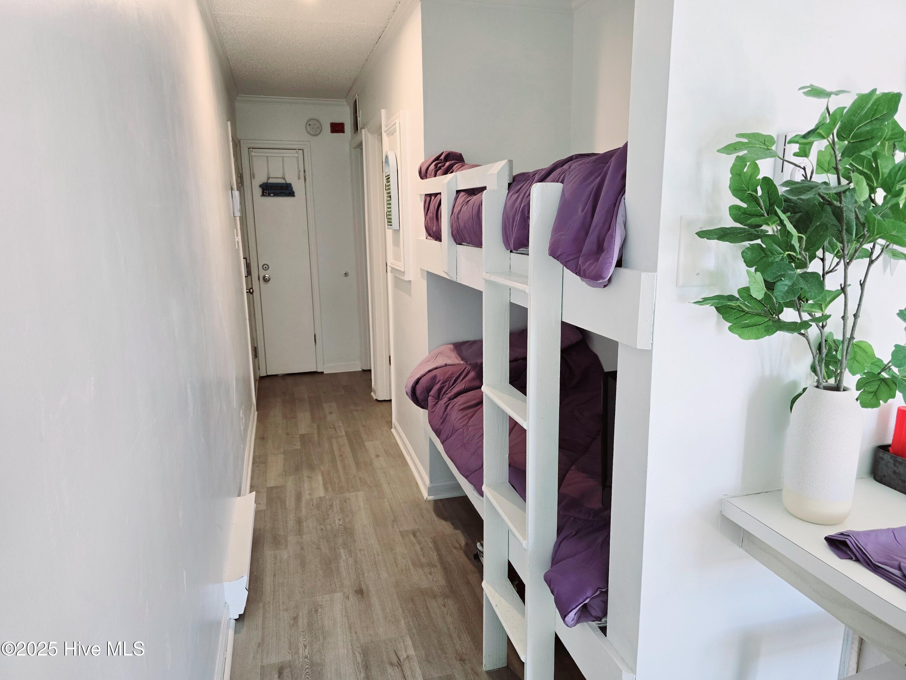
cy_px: 340
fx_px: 602
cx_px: 453
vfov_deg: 58.9
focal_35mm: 23
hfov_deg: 73.9
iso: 160
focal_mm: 6.3
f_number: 1.7
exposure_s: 1/120
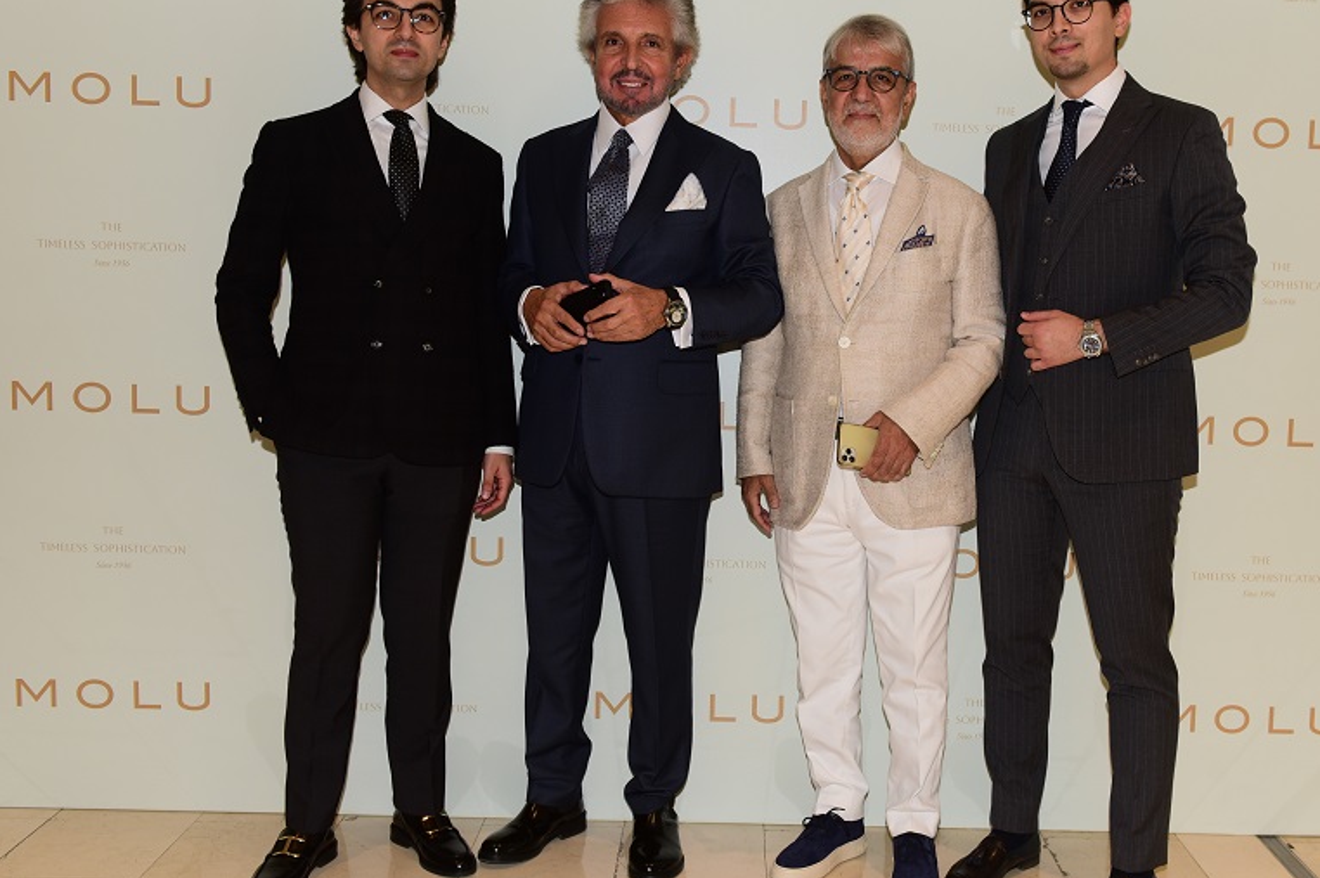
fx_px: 1539
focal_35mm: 42
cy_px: 409
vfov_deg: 31.8
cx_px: 781
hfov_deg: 46.2
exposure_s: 1/250
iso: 640
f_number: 5.6
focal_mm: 32
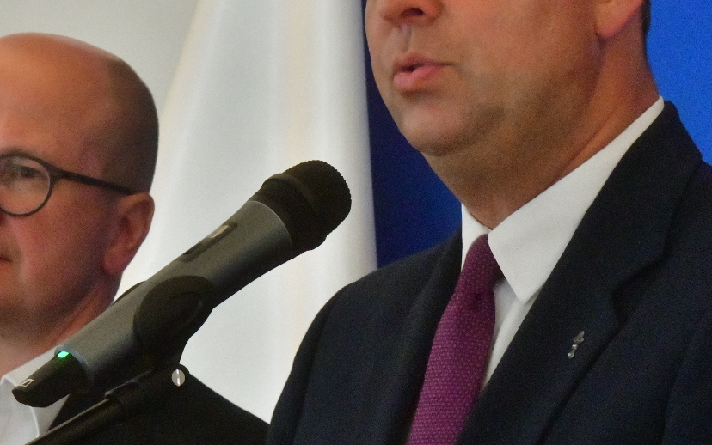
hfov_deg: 6.8
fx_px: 5998
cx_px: 320
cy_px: 85
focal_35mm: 309
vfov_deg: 4.3
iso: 14400
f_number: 22
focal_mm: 155
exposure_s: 1/60
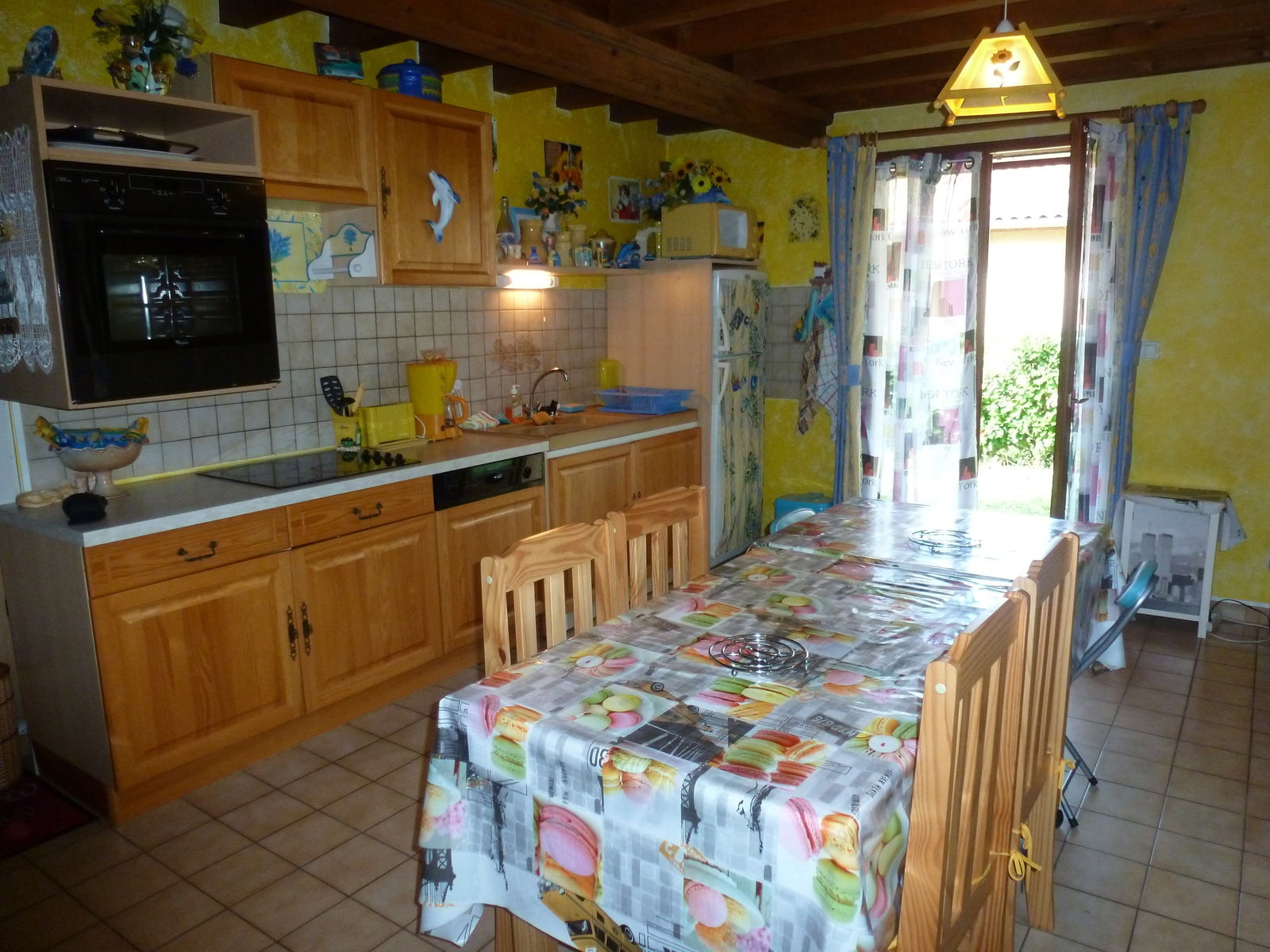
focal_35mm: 24
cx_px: 635
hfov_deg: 71.6
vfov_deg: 56.8
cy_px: 476
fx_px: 881
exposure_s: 1/60
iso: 320
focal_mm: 4.3
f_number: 3.3
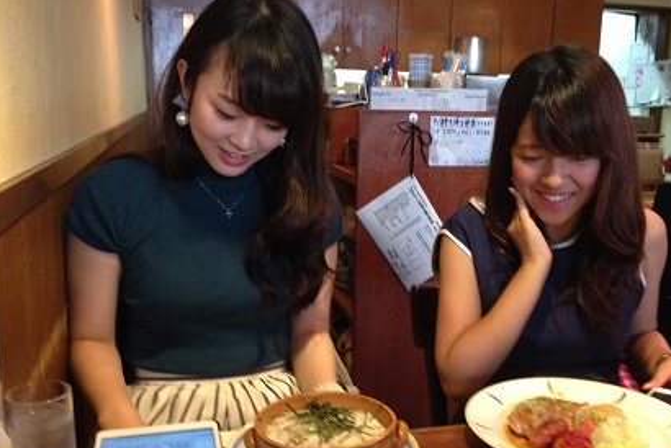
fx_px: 765
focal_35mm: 41
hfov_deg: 47.3
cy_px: 242
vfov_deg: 32.7
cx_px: 370
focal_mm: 4.12
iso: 200
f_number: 2.4
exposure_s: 1/20
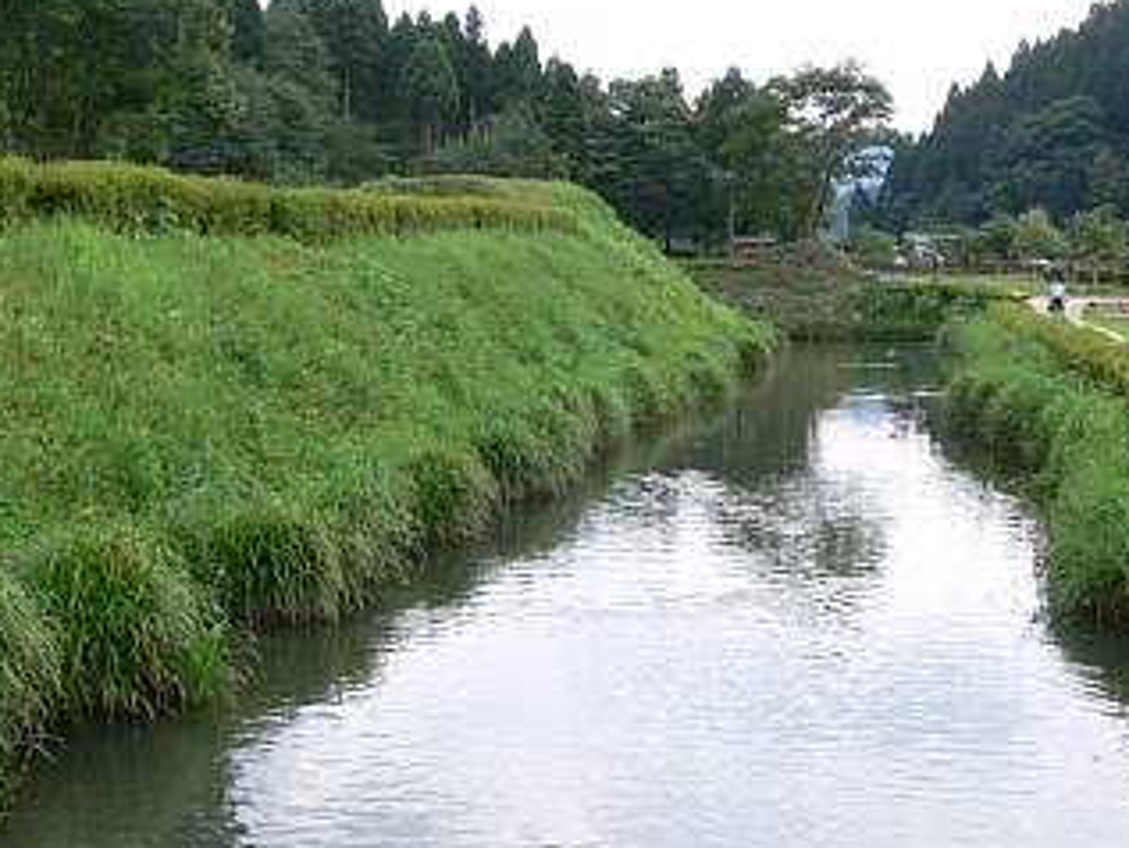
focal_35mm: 48
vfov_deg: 30.3
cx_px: 581
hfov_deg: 39.6
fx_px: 1566
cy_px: 374
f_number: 5.6
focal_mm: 8.1
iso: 80
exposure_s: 1/100
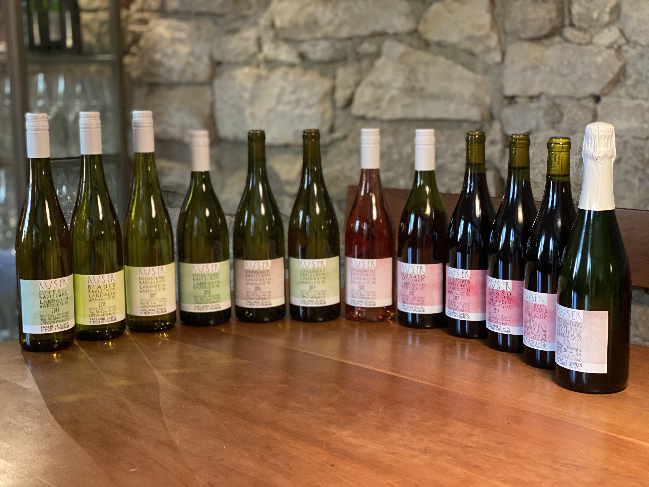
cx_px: 324
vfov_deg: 28.0
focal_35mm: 52
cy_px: 244
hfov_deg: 36.8
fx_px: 975
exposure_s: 1/25
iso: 400
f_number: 2
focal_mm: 6
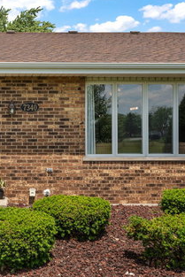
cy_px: 140
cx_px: 10
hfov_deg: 26.4
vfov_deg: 40.3
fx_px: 377
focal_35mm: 49
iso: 125
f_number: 7.1
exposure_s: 1/250
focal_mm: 21.9
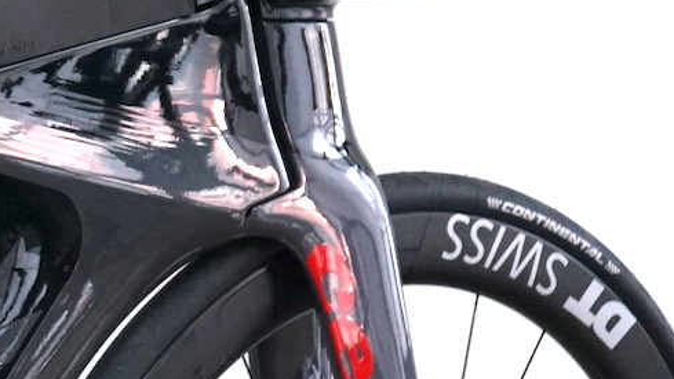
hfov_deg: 9.6
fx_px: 3824
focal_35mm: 214
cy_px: 351
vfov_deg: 5.7
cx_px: -544
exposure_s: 1/160
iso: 2000
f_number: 4.5
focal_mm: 50
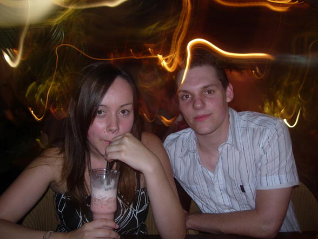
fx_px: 349
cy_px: 120
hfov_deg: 49.0
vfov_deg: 37.7
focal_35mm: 38
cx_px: 159
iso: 79
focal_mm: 7.8
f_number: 2.8
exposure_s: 1
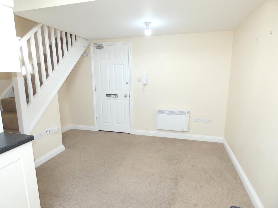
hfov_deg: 81.7
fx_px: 161
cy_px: 104
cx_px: 139
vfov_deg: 66.0
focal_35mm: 20
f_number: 2.8
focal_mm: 3.6
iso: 80
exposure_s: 1/25
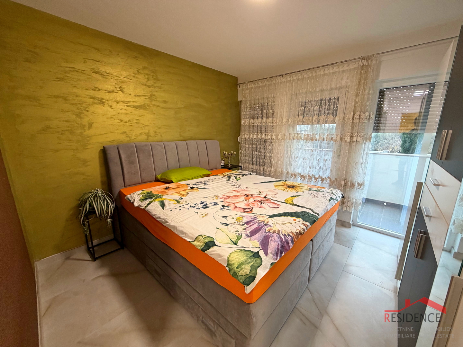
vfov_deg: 85.7
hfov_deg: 102.1
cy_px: 174
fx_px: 187
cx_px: 232
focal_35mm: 14
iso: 320
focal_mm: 2.22
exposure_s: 1/100
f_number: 2.2
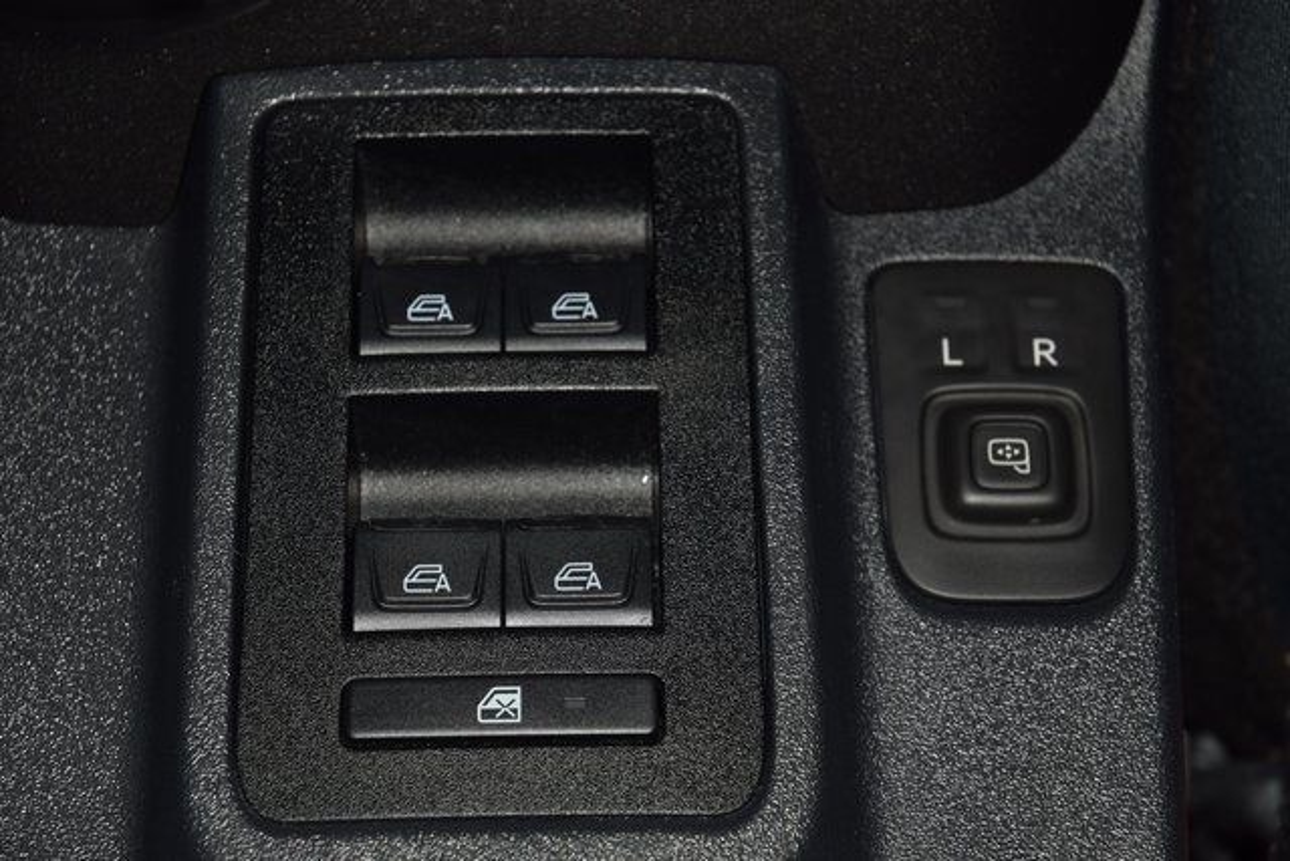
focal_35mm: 105
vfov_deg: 13.0
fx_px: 3763
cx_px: 645
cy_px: 430
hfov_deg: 19.5
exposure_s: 1/125
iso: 100
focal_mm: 70
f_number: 8
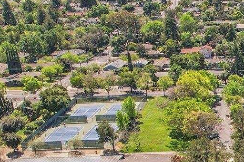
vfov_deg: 14.9
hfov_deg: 20.2
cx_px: 355
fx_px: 596
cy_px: 202
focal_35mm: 88
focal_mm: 8.4
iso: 100
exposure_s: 1/240
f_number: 2.8
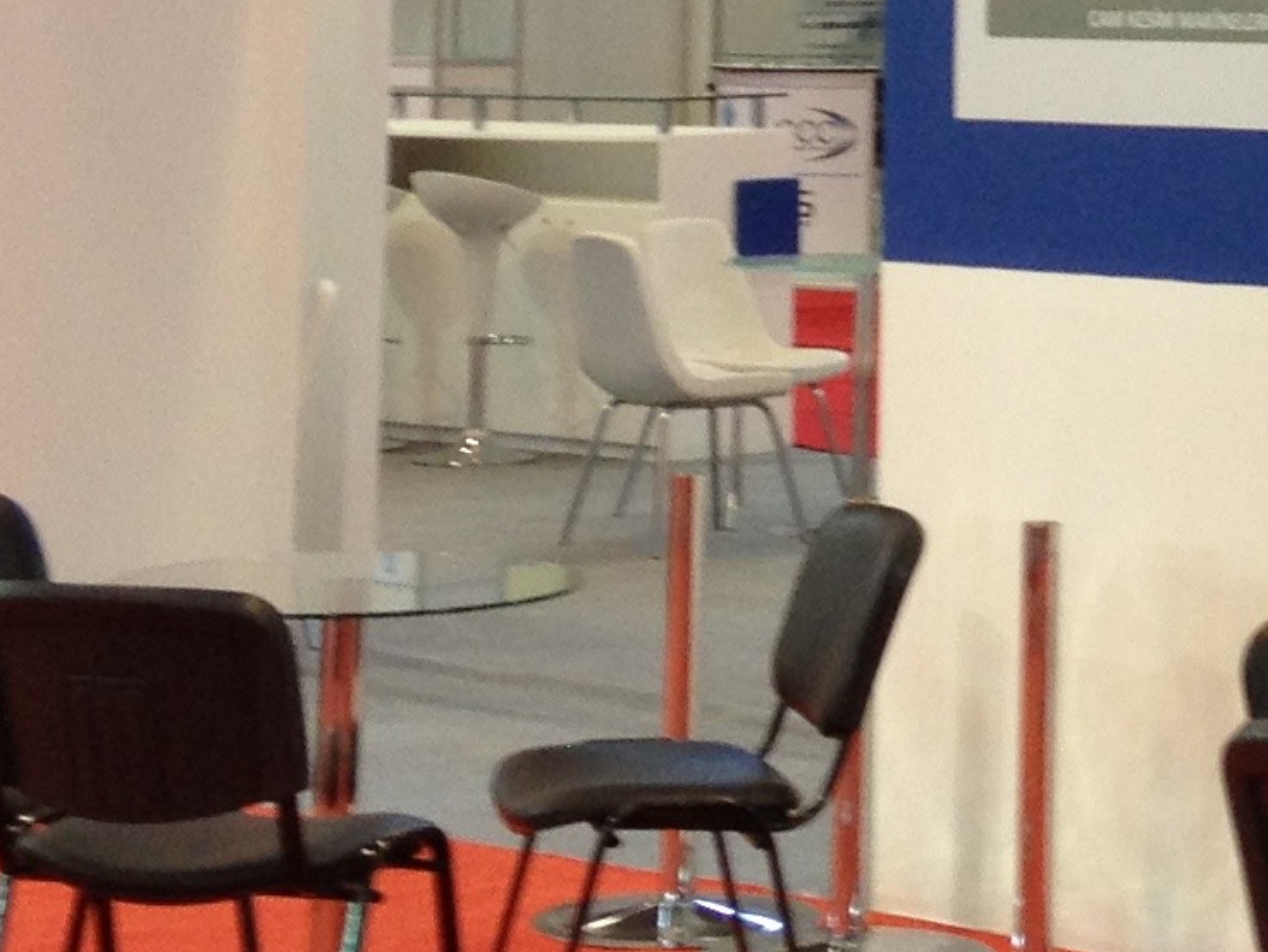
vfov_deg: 9.3
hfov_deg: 12.4
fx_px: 5679
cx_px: 1583
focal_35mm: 155
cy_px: -423
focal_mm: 4.28
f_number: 2.4
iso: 64
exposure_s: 1/33
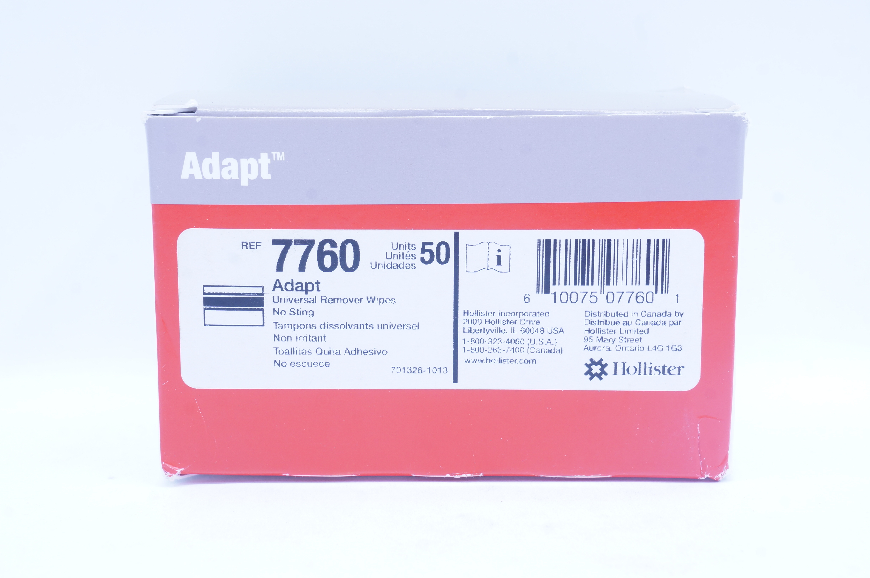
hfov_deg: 31.9
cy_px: 289
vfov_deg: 21.5
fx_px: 1521
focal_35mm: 63
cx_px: 435
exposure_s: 1/10
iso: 400
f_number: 11
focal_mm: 42
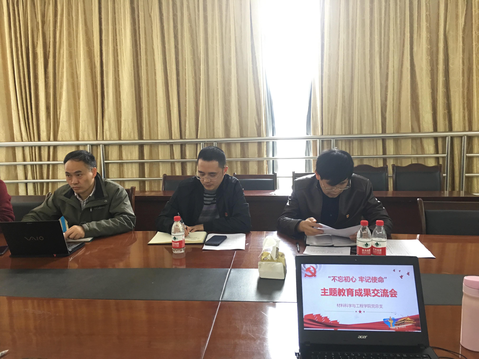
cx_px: 240
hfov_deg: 61.7
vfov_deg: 48.2
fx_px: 401
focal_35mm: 29
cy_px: 180
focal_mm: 4.15
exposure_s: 1/17
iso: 80
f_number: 2.2
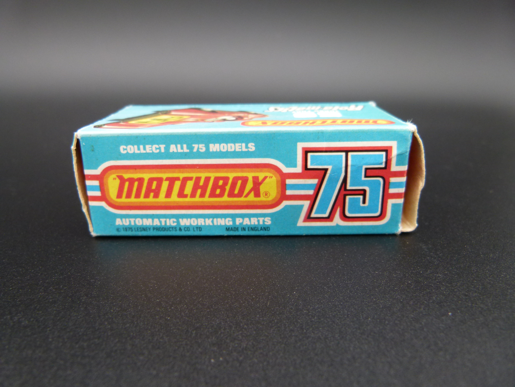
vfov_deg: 54.9
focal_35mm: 25
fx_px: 372
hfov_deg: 69.4
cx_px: 258
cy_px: 194
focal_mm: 4.5
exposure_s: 1/60
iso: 125
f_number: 2.8
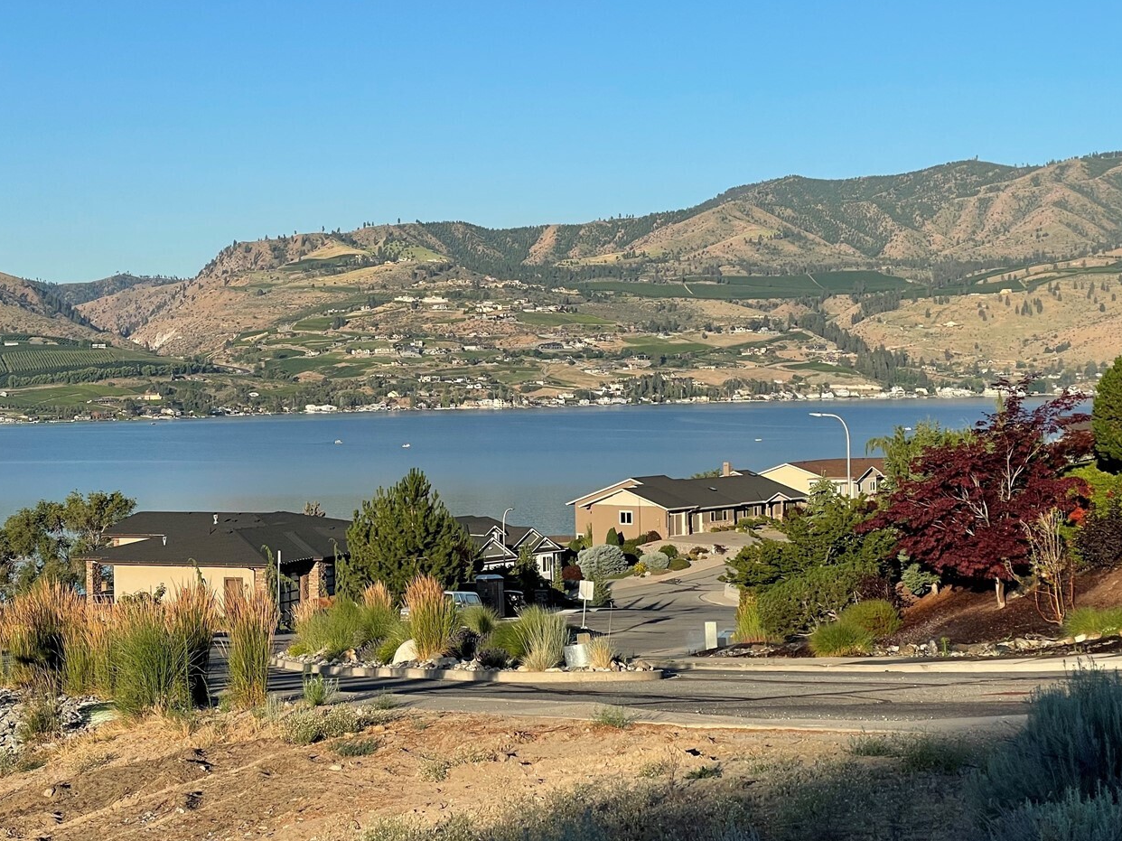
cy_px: 406
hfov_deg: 28.9
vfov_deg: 21.9
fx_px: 2171
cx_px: 422
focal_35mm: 67
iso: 25
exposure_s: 1/1453
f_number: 2
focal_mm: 6
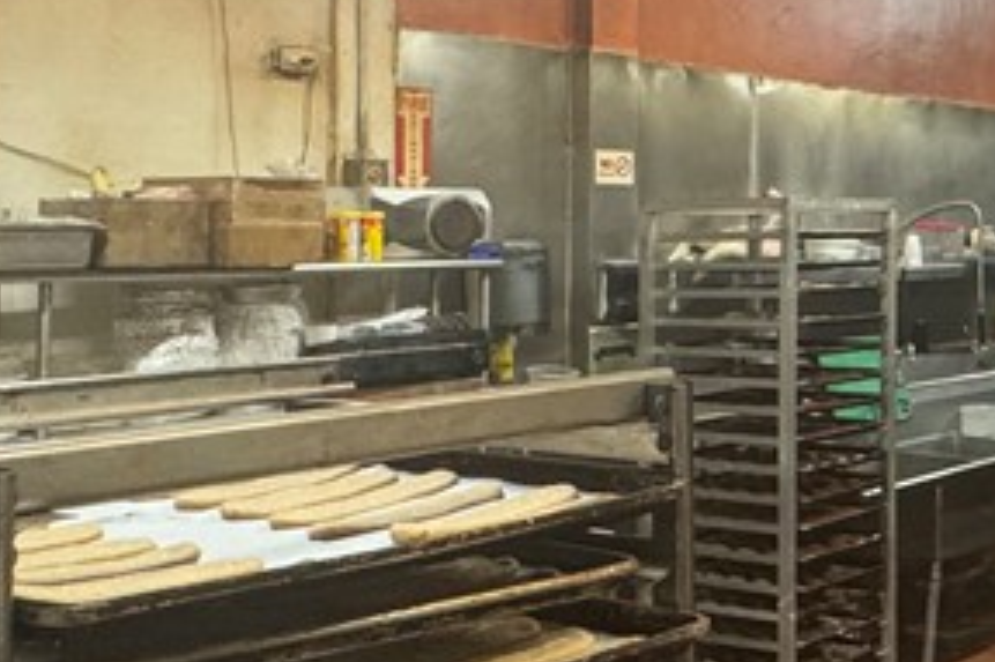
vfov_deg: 25.7
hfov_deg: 32.7
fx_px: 1436
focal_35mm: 52
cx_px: 1137
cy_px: 170
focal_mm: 2.22
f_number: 2.2
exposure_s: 1/60
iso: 400
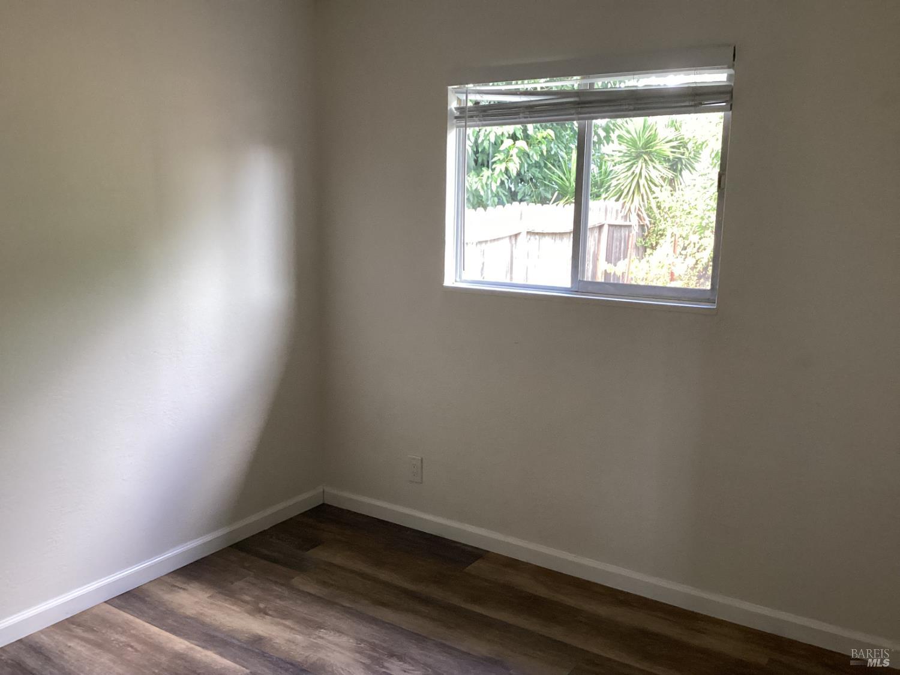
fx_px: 806
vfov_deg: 45.4
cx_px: 450
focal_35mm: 31
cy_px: 338
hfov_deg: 58.4
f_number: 2.4
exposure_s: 1/60
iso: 250
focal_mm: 3.3
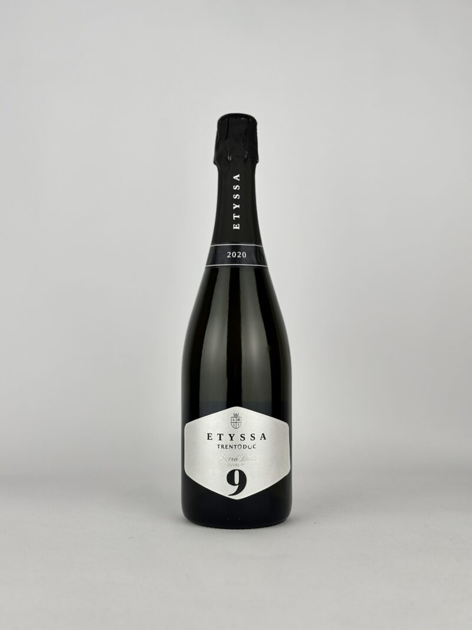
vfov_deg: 39.7
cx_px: 236
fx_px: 873
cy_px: 315
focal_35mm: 48
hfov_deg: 30.3
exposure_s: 1/756
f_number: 1.78
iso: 80
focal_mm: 6.86
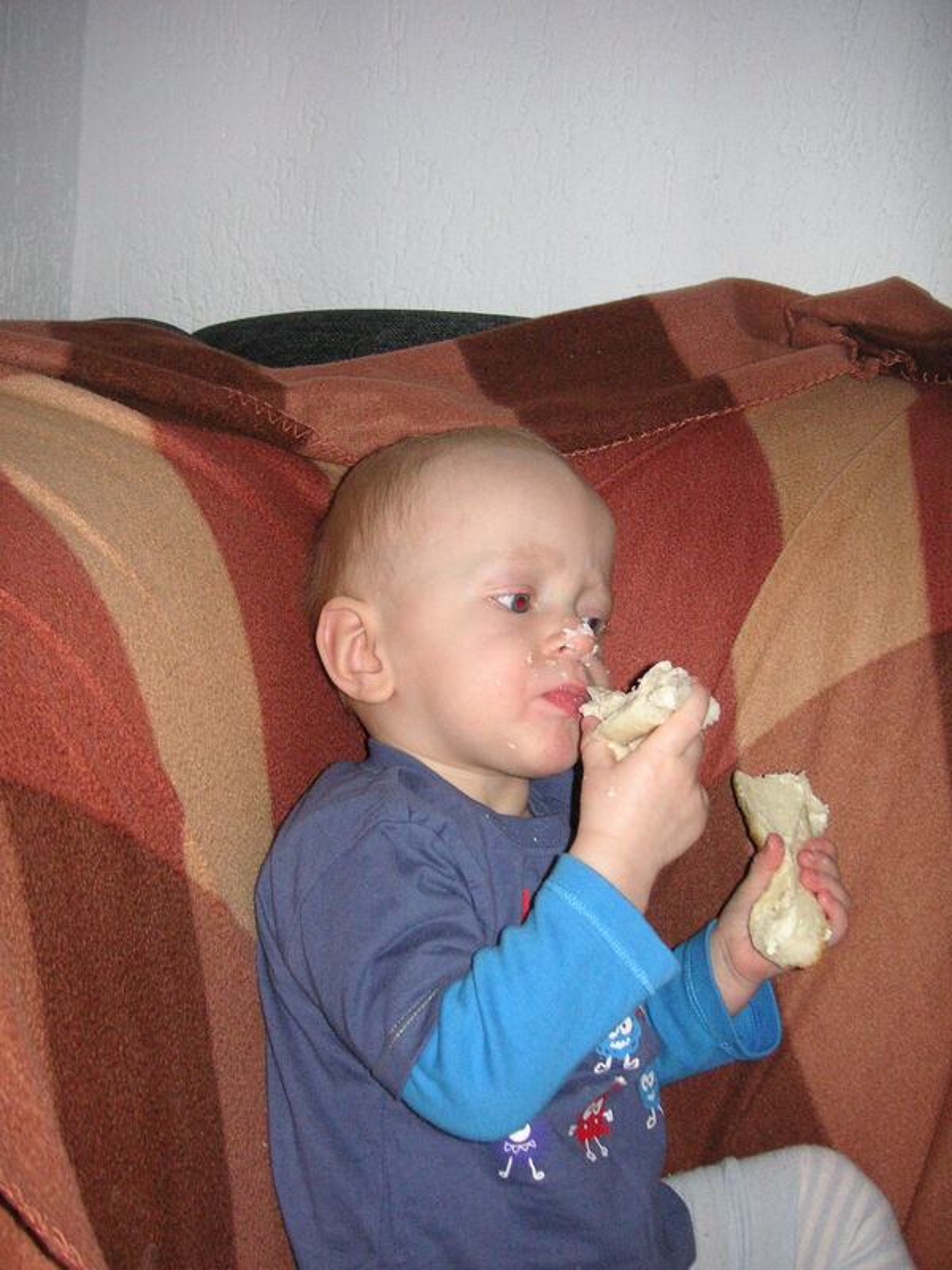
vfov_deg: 50.1
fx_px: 1357
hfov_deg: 38.7
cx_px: 476
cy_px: 635
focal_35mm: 37
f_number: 2.8
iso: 160
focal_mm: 6.1
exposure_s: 1/45
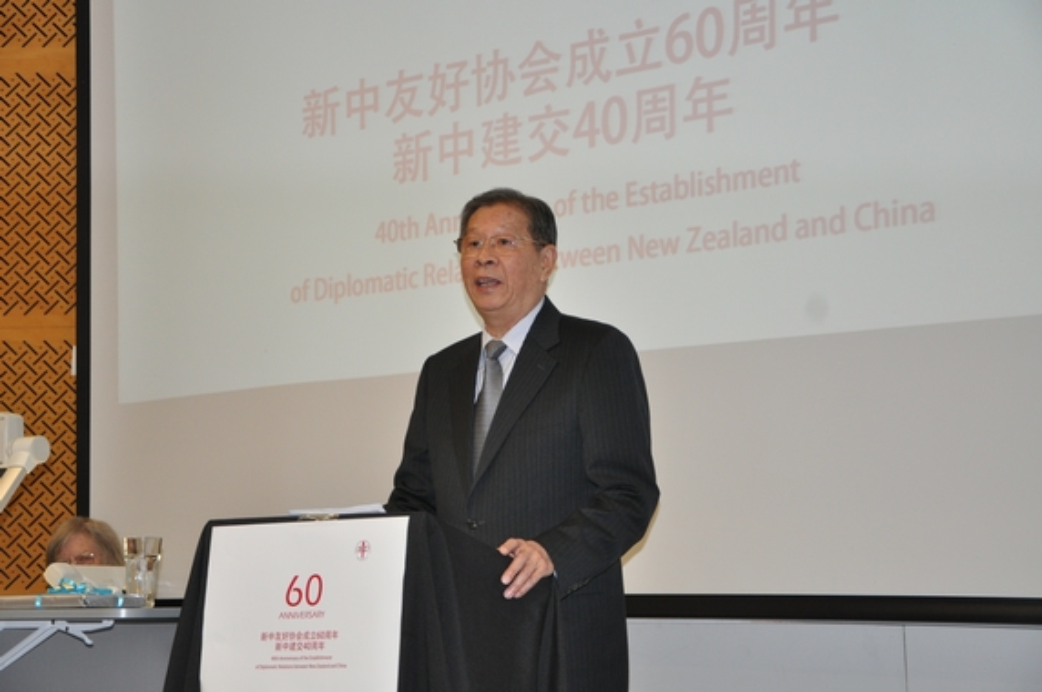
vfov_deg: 18.1
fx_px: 2168
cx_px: 521
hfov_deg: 27.0
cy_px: 346
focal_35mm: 75
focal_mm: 50
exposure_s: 1/60
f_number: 5
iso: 800
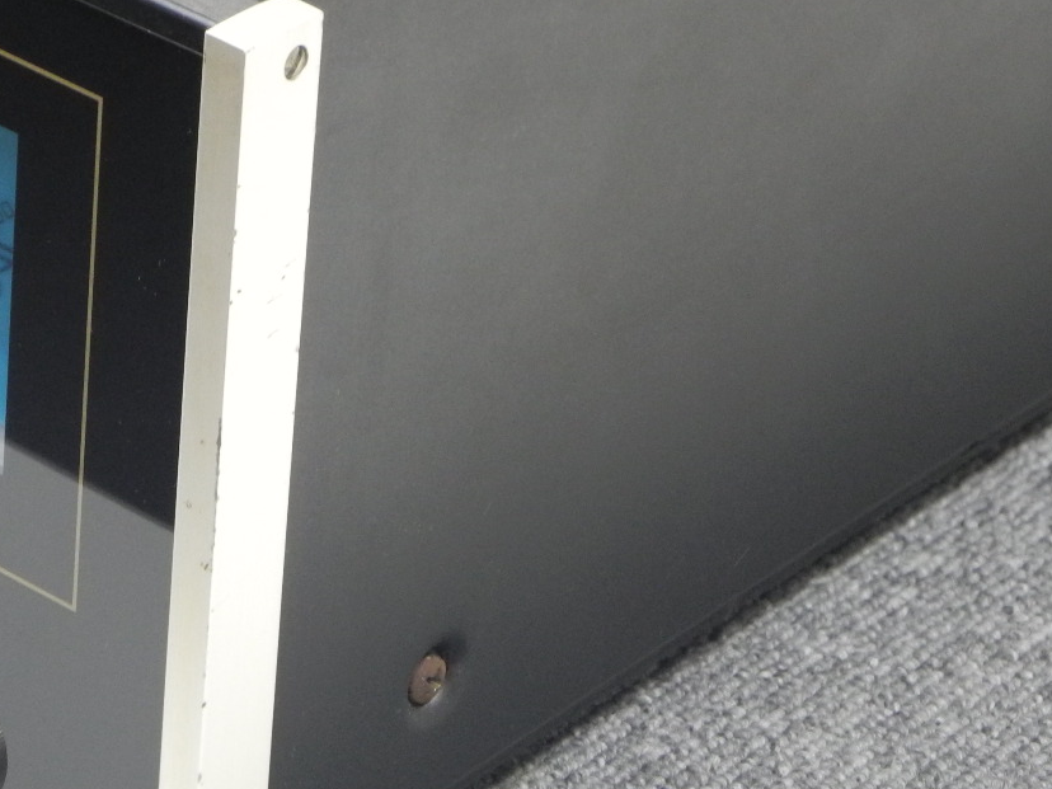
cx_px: 154
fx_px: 6169
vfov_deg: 7.3
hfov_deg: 9.7
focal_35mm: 203
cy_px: 462
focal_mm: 22.5
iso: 400
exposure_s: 1/25
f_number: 4.5
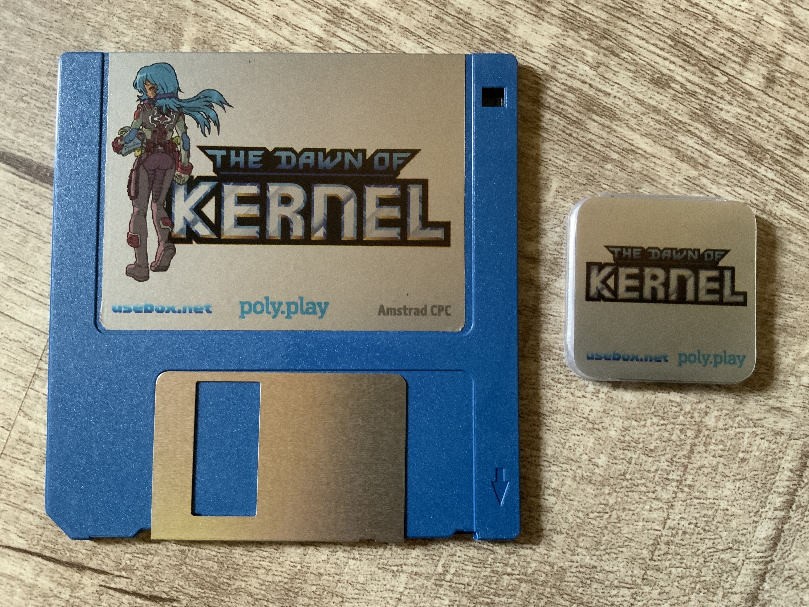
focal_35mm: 29
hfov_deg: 61.7
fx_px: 678
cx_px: 404
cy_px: 304
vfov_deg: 48.2
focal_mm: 3
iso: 320
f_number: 1.8
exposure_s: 1/52
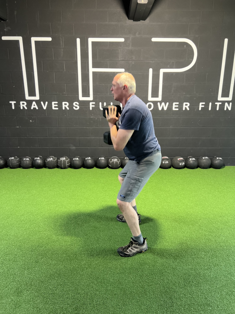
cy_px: 157
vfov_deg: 67.3
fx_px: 235
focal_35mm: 26
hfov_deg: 53.1
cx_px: 118
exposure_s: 1/60
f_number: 1.5
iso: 320
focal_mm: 5.7
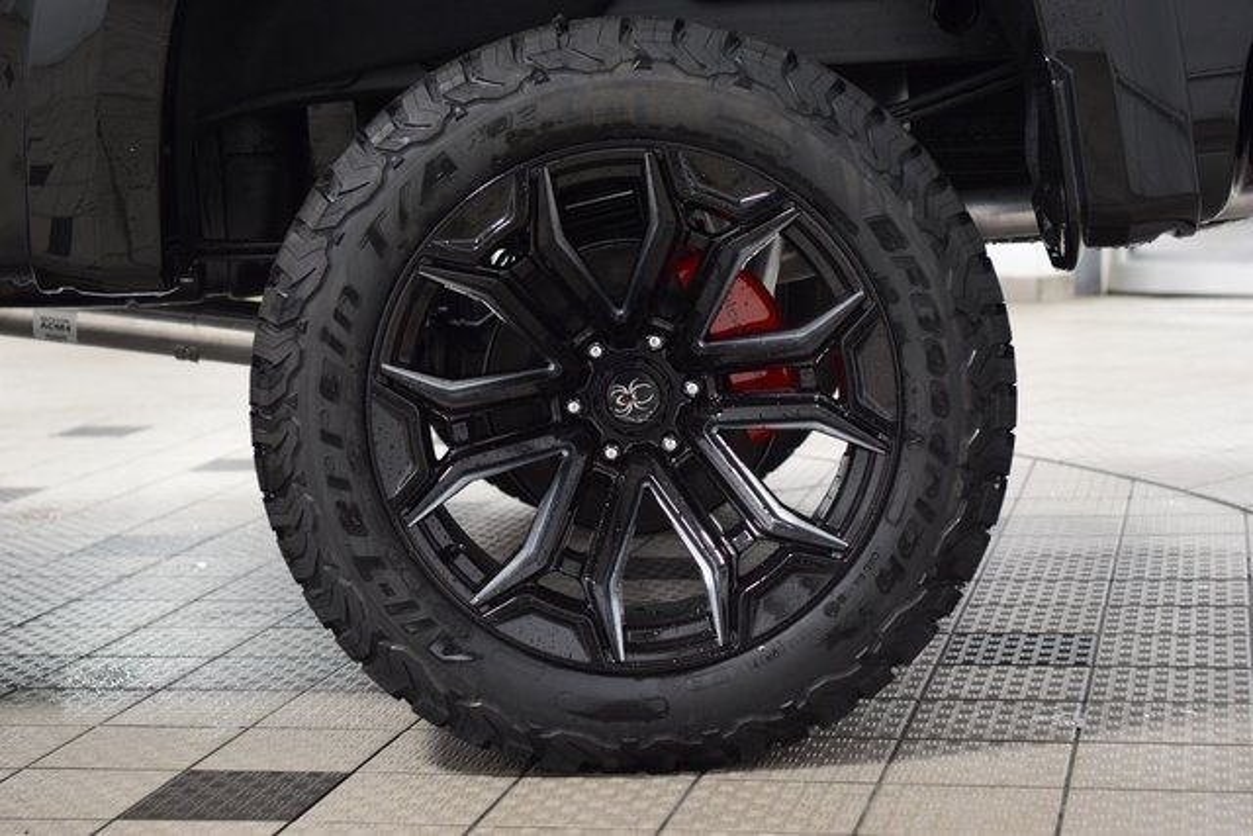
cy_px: 418
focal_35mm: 75
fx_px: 2611
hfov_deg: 27.0
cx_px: 626
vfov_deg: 18.2
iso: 1600
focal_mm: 50
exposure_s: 1/60
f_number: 3.2
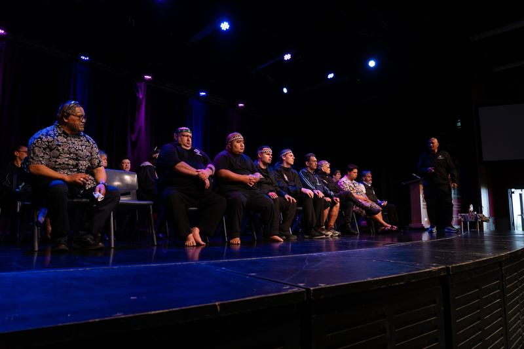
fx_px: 349
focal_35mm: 24
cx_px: 262
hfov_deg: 73.8
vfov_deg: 53.1
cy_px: 174
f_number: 4
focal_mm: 24
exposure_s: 1/250
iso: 1600
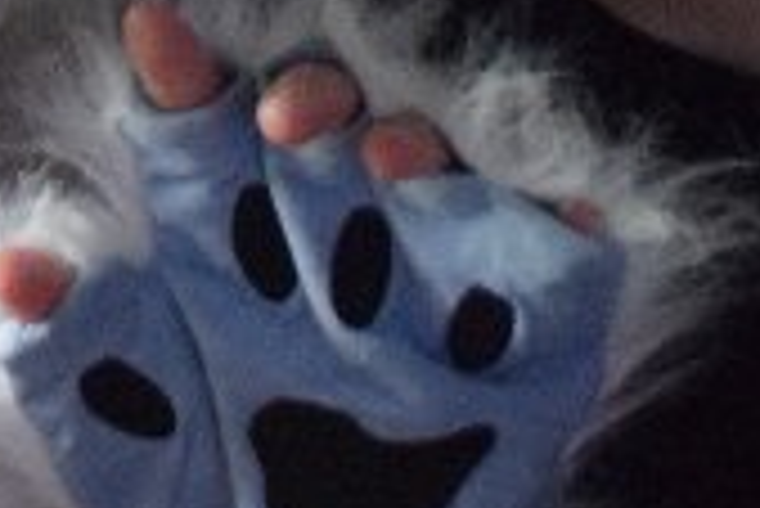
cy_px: -407
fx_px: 5261
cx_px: 67
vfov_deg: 5.4
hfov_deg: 8.2
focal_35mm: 249
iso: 3200
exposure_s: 1/13
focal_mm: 28
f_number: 3.2
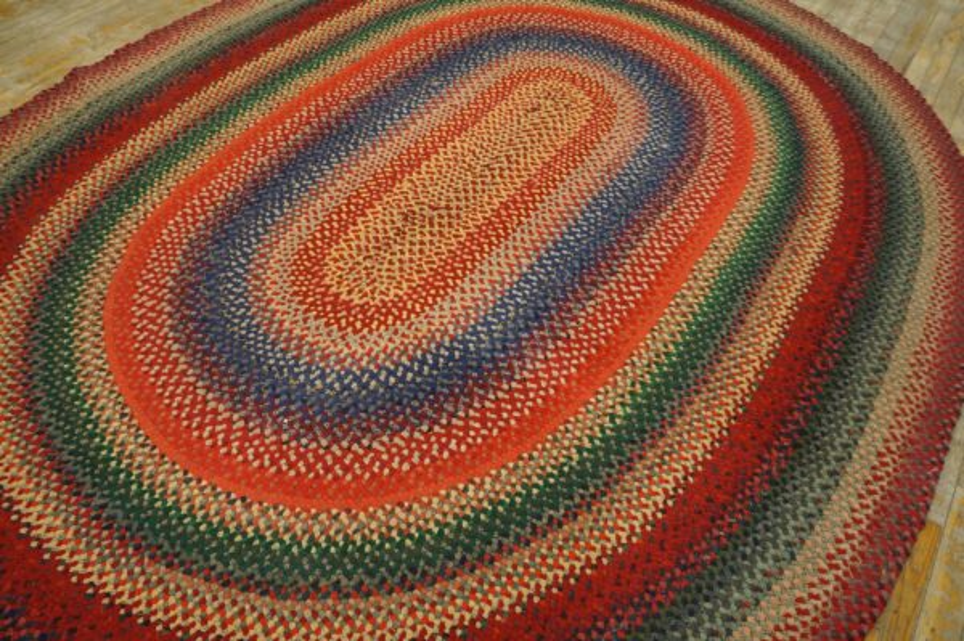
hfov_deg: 67.4
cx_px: 482
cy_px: 320
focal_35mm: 27
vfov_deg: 47.9
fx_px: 722
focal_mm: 18
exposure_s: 1/60
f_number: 4
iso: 800
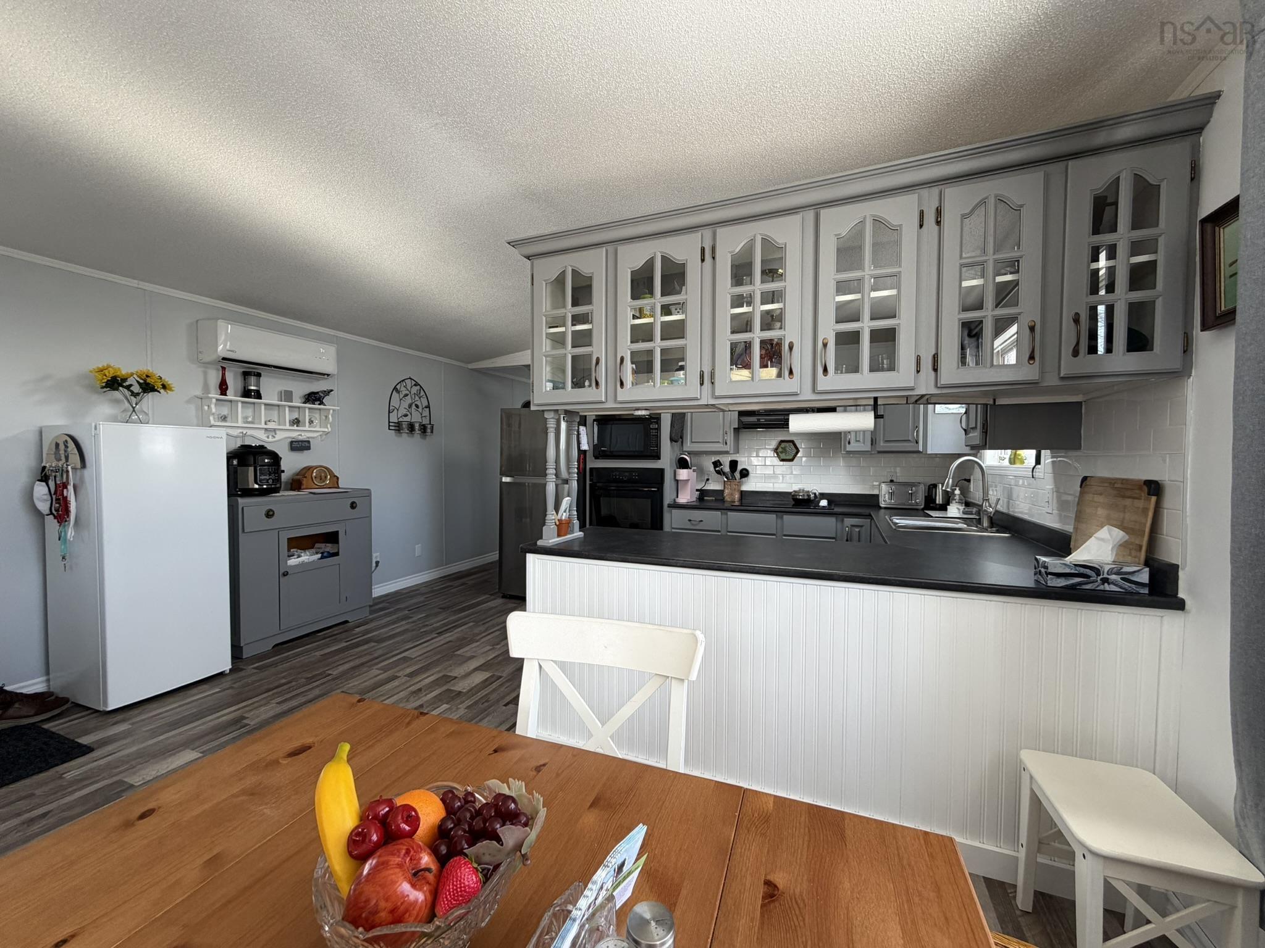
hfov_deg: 102.1
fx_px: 512
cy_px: 474
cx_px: 632
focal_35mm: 14
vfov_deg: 85.7
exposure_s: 1/121
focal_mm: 2.22
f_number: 2.2
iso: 125
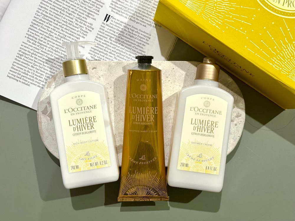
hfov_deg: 39.7
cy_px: 110
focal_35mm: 48
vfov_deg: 30.3
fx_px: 409
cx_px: 148
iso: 250
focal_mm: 6.76
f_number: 1.78
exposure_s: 1/50
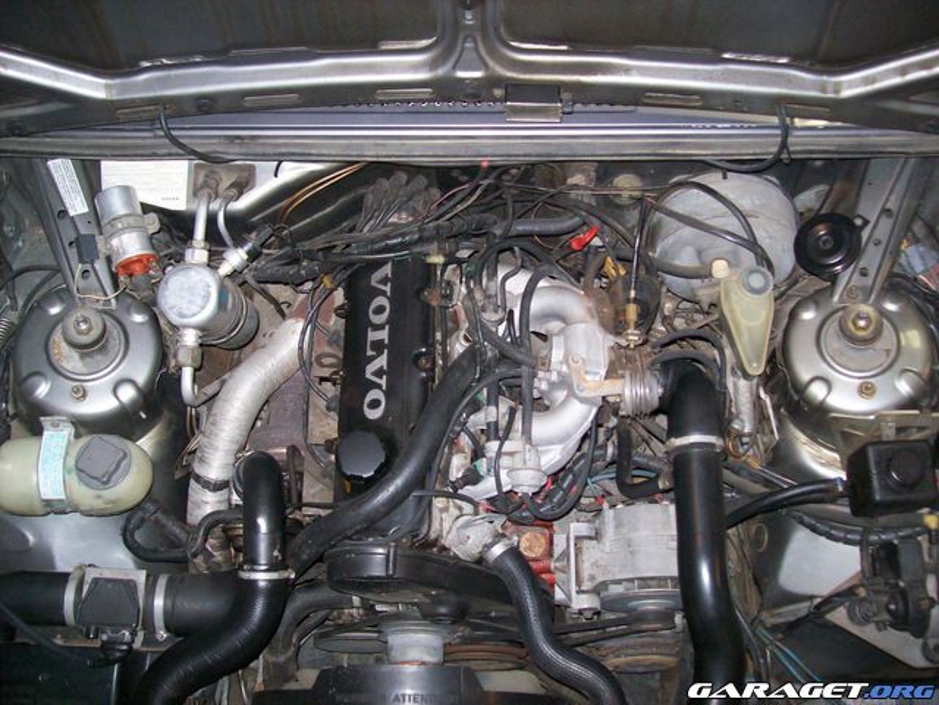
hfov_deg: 51.4
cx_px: 470
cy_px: 352
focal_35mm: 36
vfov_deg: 39.7
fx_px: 977
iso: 200
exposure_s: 1/64
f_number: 2.7
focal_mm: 6
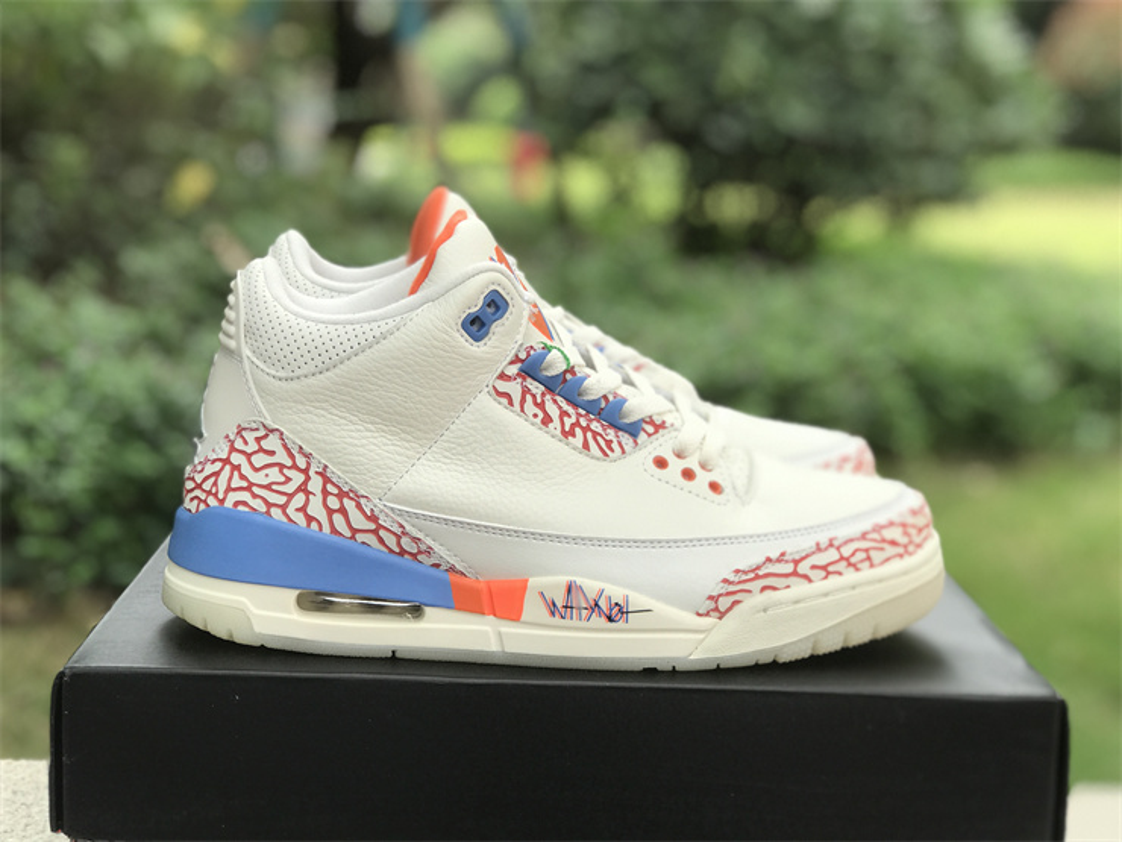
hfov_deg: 33.8
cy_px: 421
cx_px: 561
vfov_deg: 25.7
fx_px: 1848
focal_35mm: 57
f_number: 2.8
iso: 32
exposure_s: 1/100
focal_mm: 6.6
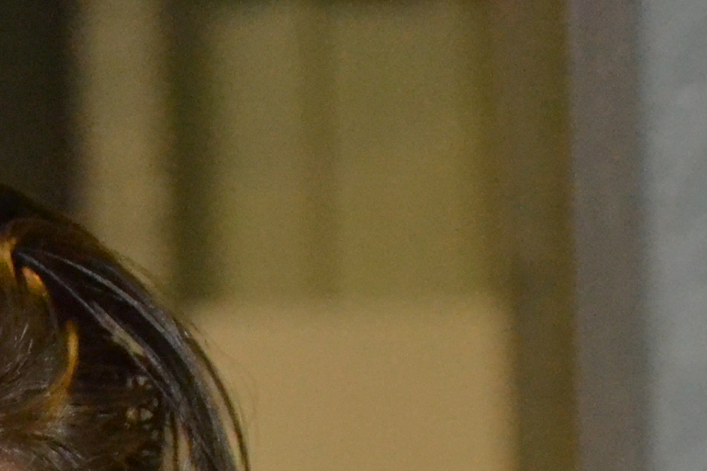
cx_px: -265
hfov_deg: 5.3
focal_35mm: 385
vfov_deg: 3.5
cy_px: 1160
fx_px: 7558
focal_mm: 52
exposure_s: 1/60
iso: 3200
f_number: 5
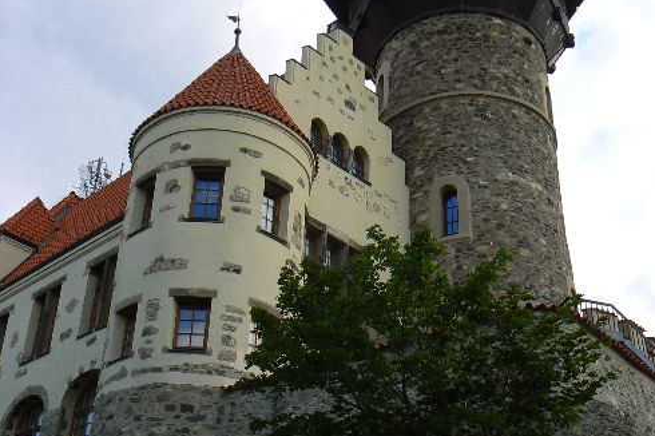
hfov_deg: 38.9
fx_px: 927
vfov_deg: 26.4
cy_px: 217
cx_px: 333
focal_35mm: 51
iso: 80
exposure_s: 1/250
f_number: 5.6
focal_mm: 6
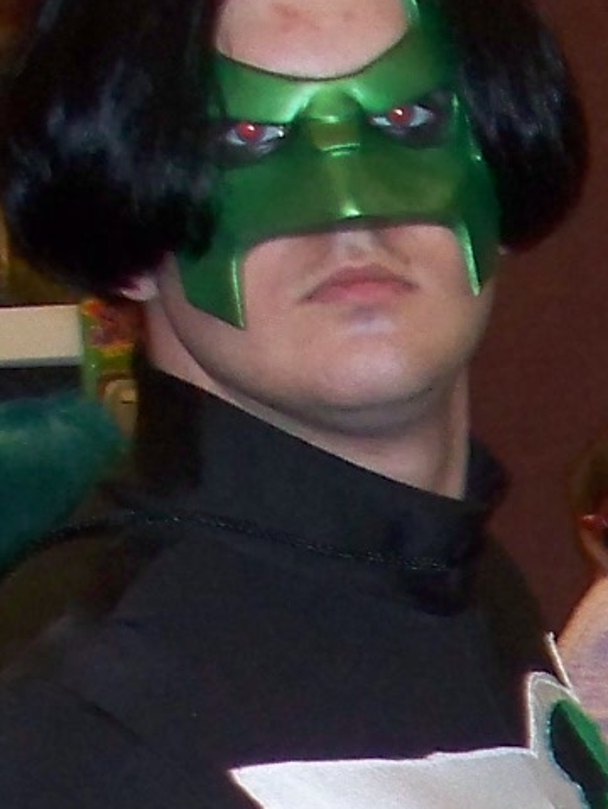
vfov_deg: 8.8
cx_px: 1702
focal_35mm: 213
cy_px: 1571
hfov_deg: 6.5
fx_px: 4982
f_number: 2.8
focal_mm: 7.54
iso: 200
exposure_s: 1/30
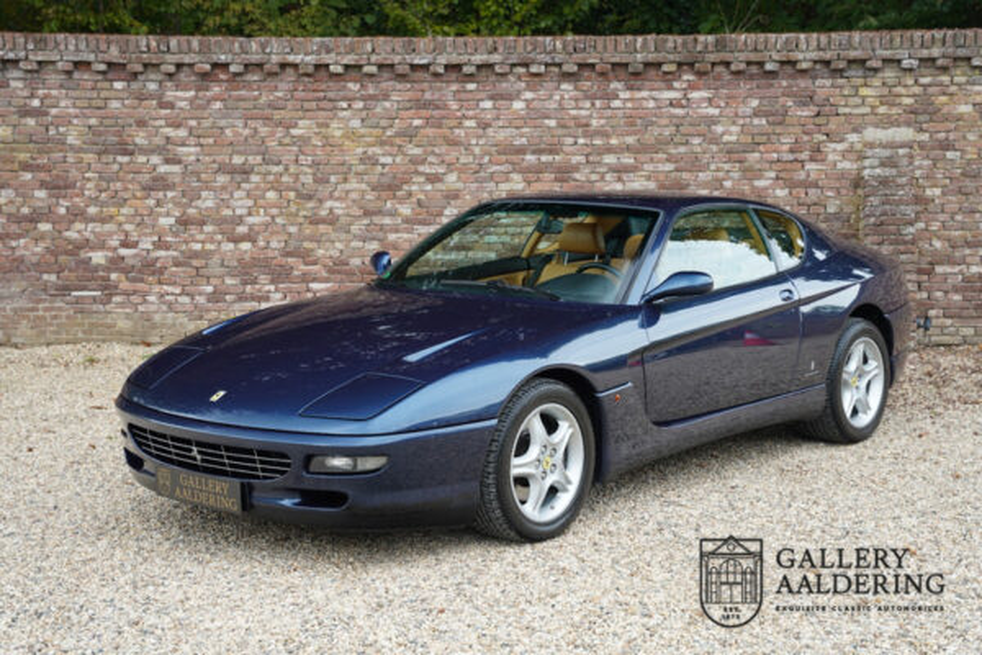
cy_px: 328
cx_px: 491
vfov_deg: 24.6
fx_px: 1503
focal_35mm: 55
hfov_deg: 36.2
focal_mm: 55.1
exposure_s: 1/60
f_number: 5.6
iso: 400
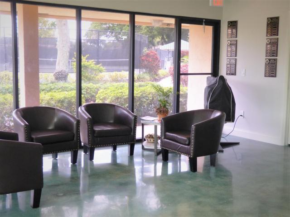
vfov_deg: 30.3
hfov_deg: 39.7
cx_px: 145
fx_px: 402
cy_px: 108
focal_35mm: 48
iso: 400
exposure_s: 1/60
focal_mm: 8.24
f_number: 3.8
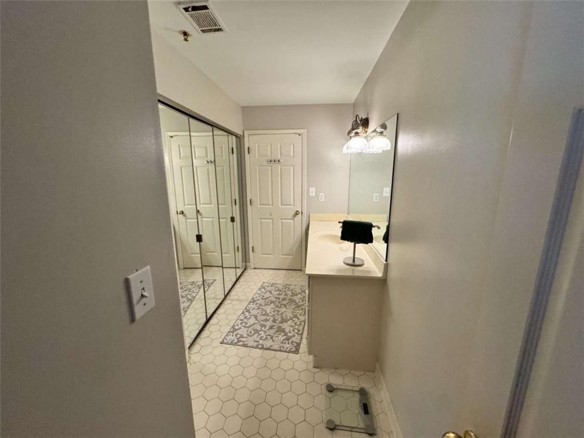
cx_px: 292
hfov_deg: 102.1
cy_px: 219
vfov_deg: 85.7
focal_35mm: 14
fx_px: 236
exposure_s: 1/69
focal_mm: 2.22
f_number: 2.2
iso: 320
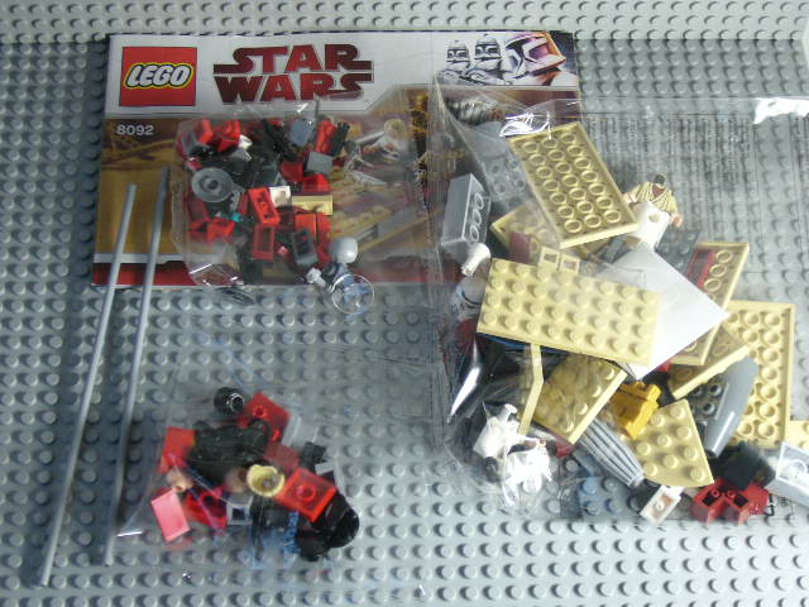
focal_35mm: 66
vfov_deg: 22.3
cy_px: 304
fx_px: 1542
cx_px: 404
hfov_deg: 29.4
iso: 100
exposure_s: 1/25
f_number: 3.9
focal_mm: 10.9
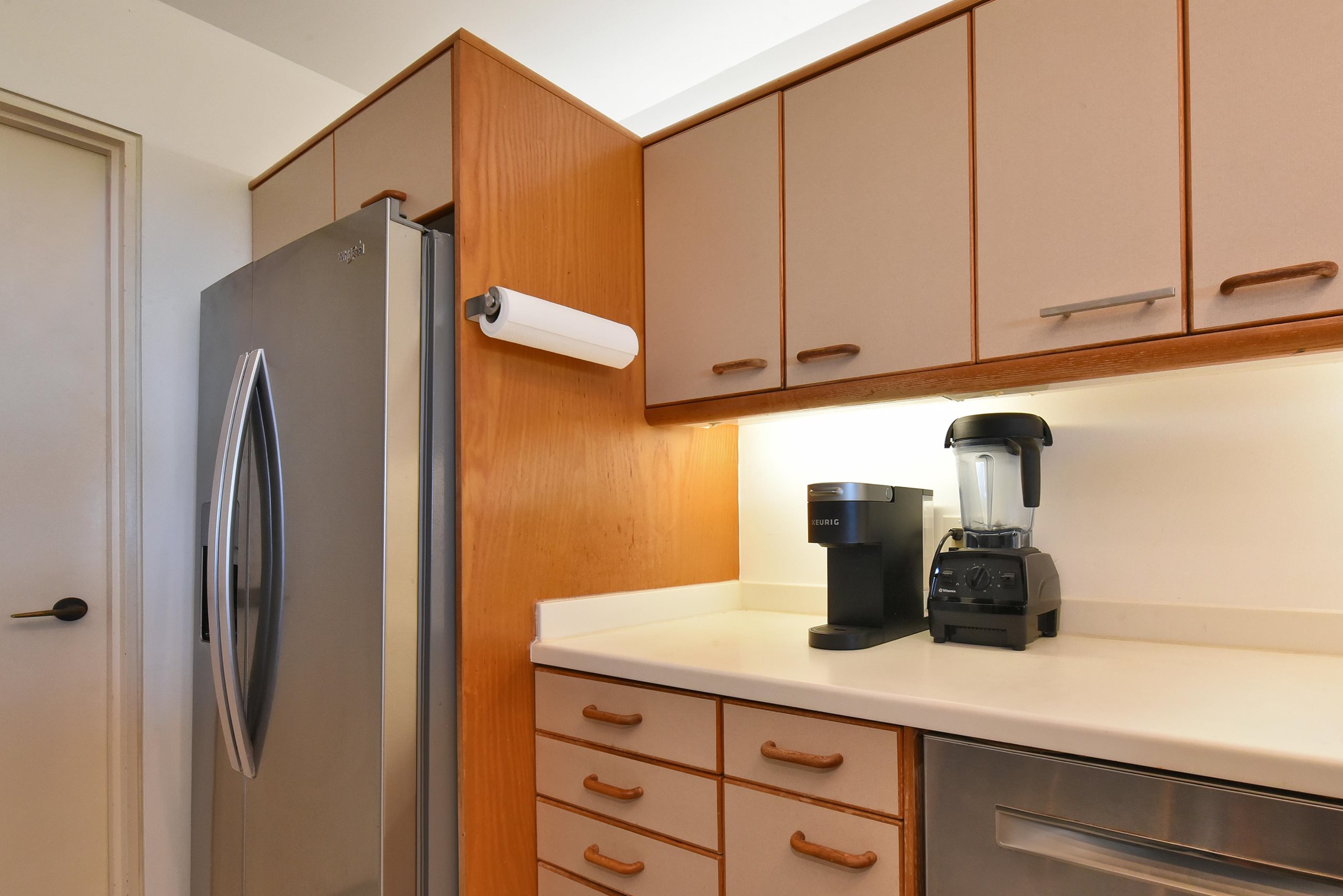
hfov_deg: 92.5
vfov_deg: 69.7
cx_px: 779
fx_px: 634
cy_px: 542
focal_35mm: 17
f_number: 16
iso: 3200
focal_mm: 14
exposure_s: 1/60
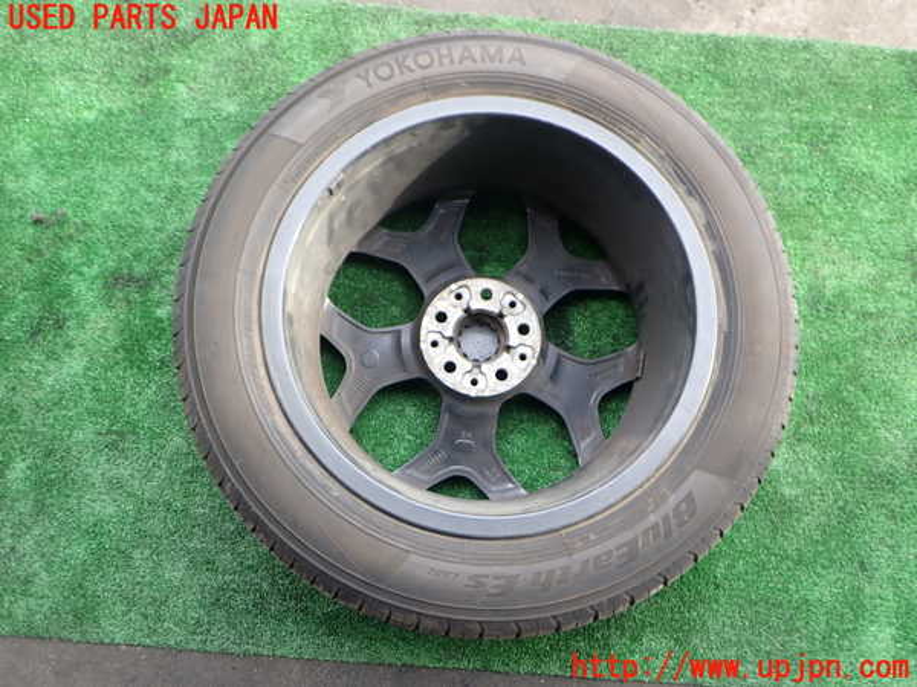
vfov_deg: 46.8
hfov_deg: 60.0
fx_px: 795
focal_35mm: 30
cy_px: 344
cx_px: 458
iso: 100
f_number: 2.3
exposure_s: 1/125
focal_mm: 5.4
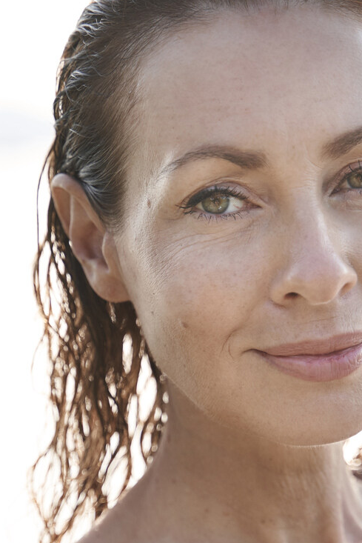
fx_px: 2367
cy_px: 455
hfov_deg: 8.7
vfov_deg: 13.0
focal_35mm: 157
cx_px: 192
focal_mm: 64
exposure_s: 1/1000
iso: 320
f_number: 3.2
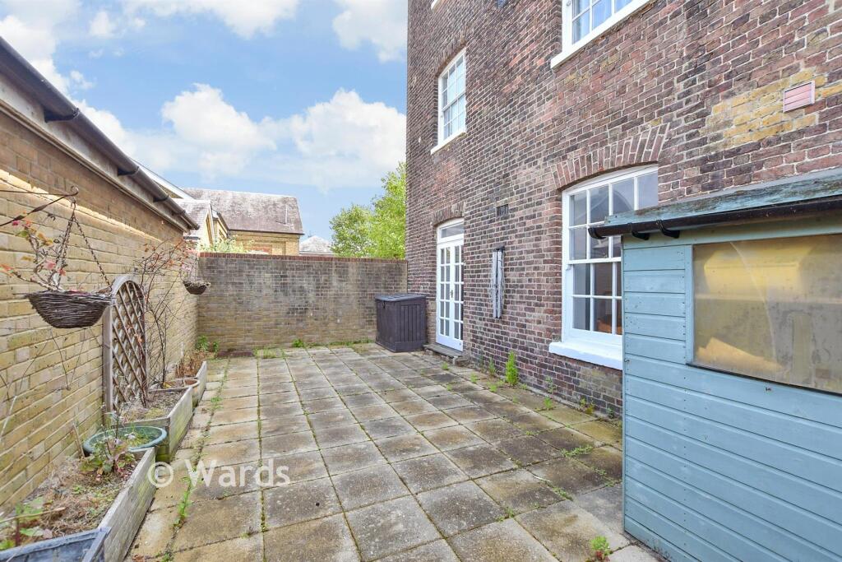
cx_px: 421
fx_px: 351
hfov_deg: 100.4
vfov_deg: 77.3
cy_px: 281
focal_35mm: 15
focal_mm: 10
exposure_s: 1/125
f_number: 6.3
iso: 160
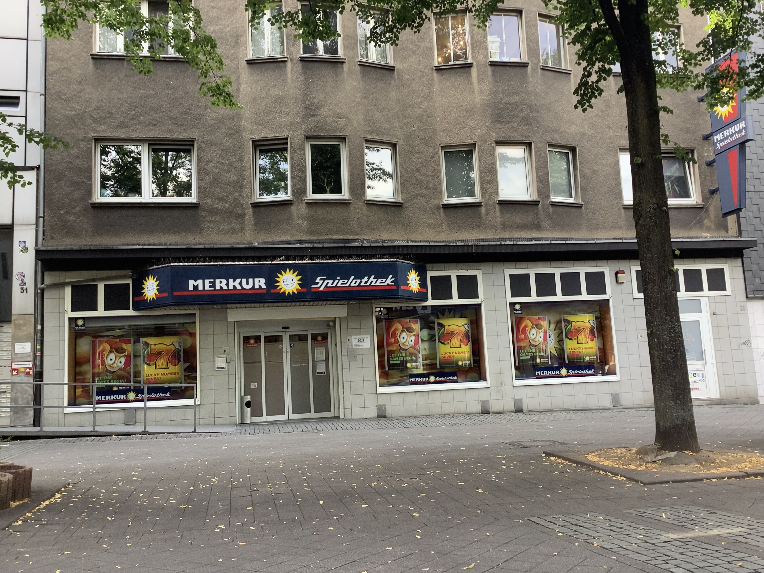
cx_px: 382
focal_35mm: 31
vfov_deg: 45.4
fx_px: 684
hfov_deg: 58.4
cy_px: 286
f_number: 2.4
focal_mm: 3.3
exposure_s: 1/120
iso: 64
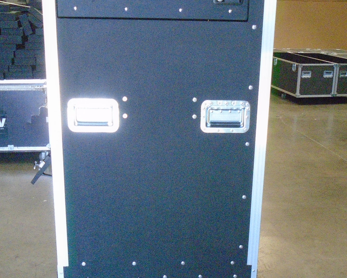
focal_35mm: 49
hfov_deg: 38.0
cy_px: 161
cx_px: 187
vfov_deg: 30.8
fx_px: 503
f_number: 3.2
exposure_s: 1/125
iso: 800
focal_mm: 4.6
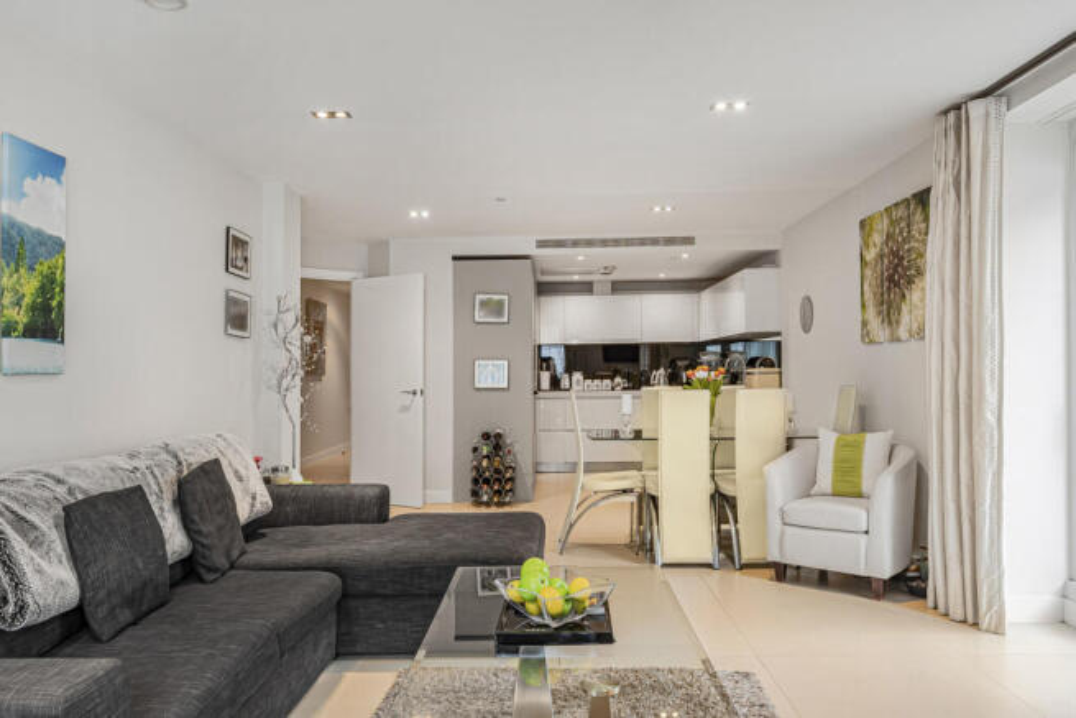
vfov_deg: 53.2
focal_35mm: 24
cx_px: 538
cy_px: 359
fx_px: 717
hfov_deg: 73.7
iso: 250
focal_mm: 16.4
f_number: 14
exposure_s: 1/2
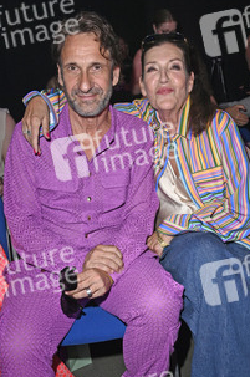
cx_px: 150
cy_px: 214
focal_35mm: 37
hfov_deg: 35.7
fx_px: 387
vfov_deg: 51.8
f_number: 5.6
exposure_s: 1/160
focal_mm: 28
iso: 1600
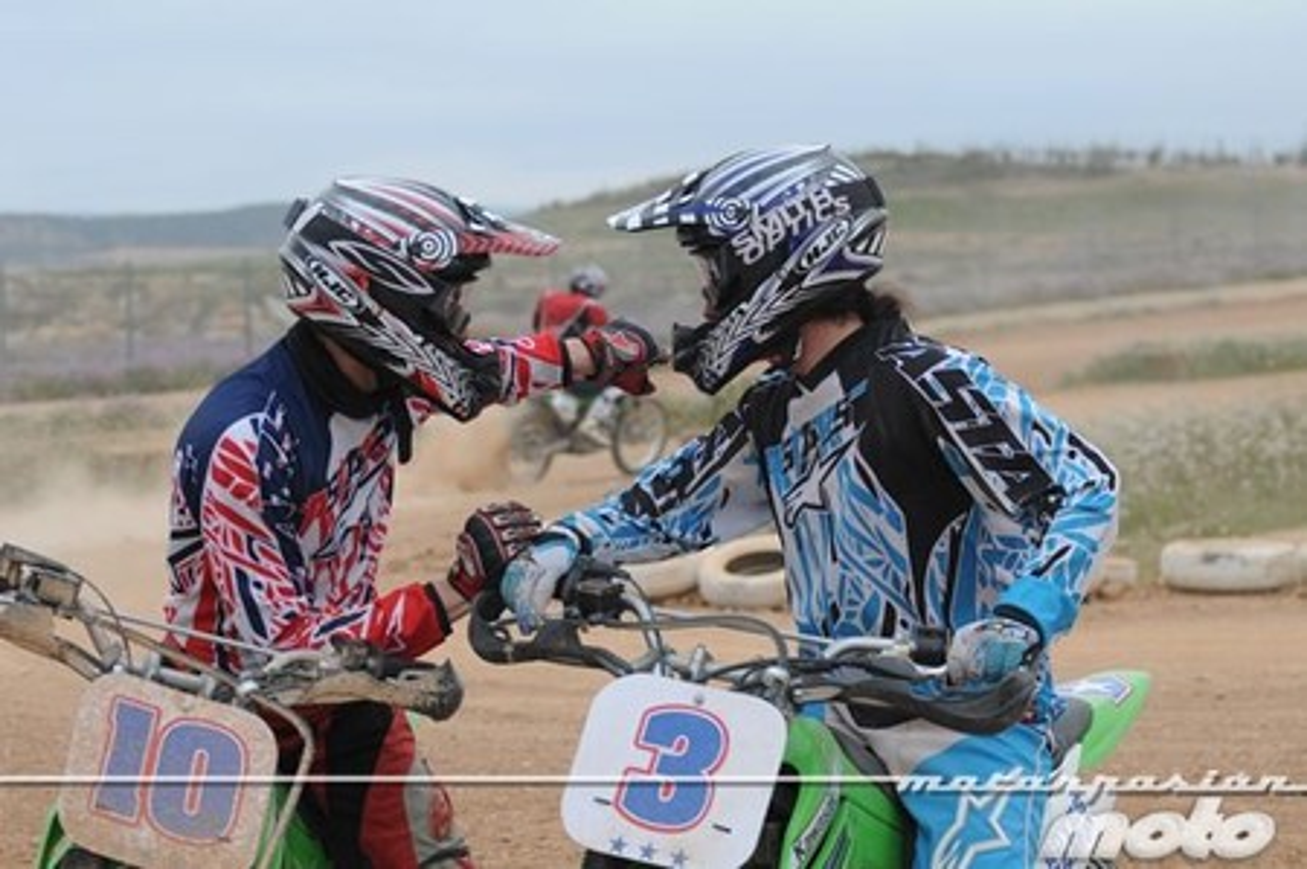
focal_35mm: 105
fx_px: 3808
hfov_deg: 19.5
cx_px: 654
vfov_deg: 13.0
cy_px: 434
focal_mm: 70
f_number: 4
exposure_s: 1/800
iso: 320
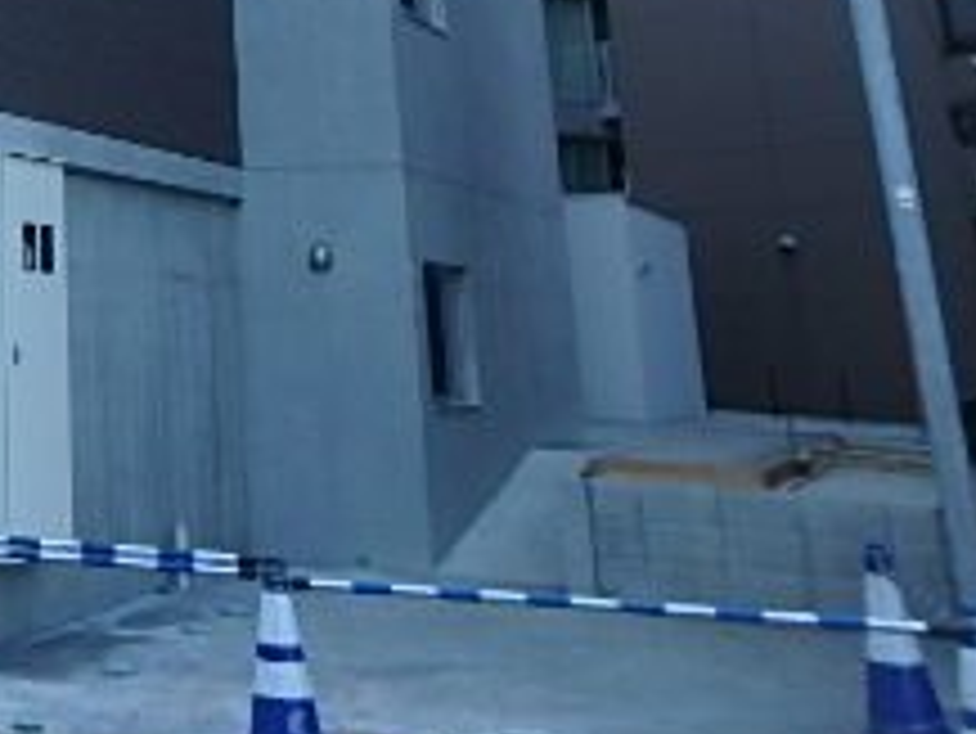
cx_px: -292
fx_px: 1749
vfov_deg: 21.0
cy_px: -284
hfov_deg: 26.5
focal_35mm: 62
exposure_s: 1/60
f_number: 3.5
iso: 200
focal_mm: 3.7
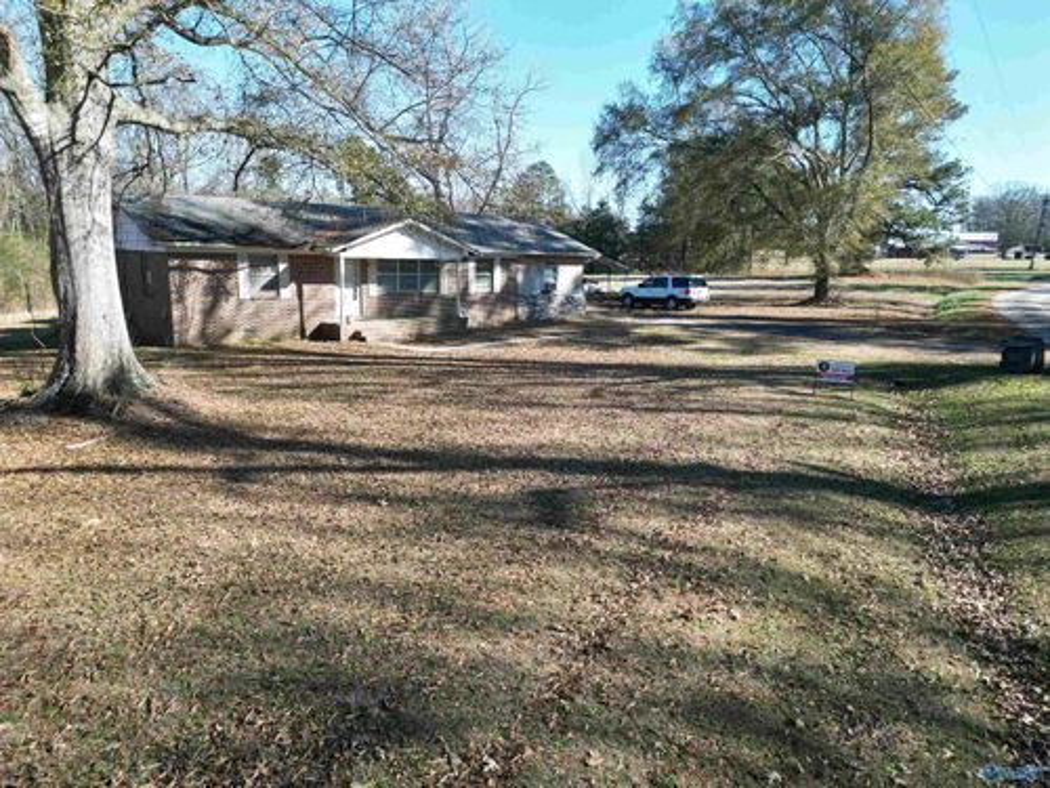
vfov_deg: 56.8
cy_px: 394
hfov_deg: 71.6
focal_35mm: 24
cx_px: 525
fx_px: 728
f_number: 1.7
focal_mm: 6.72
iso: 200
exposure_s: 1/1250
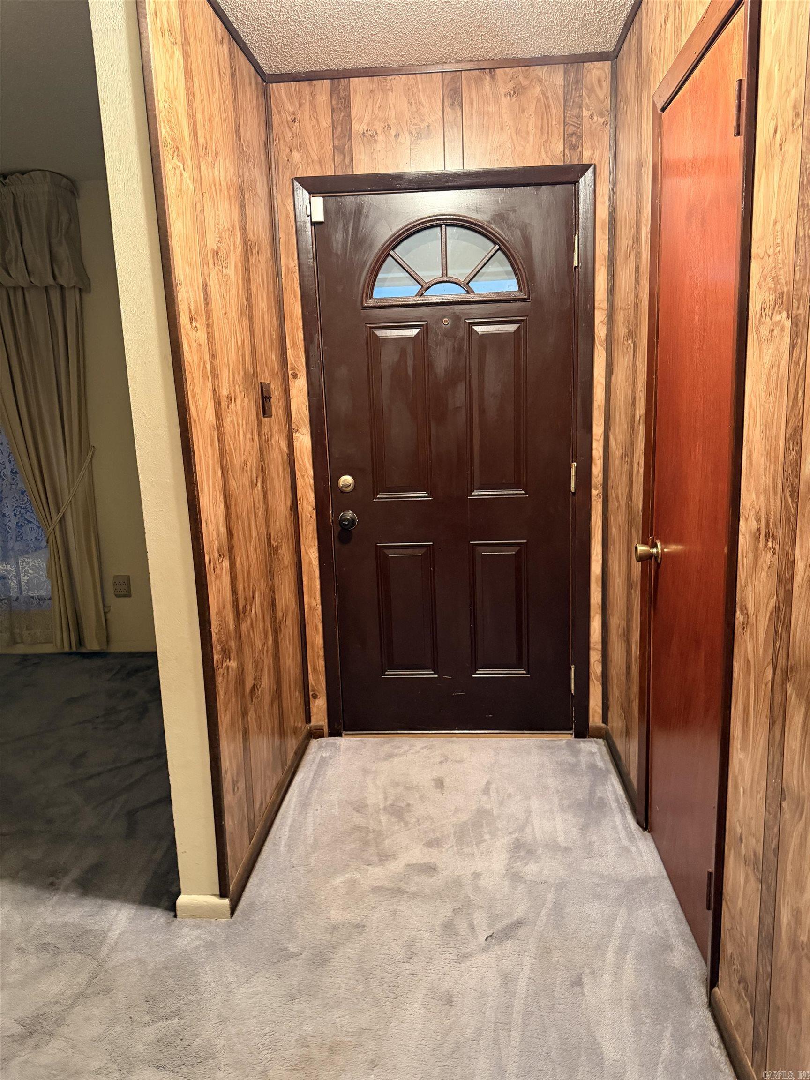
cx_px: 405
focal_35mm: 24
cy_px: 540
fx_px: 749
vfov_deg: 71.6
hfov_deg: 56.8
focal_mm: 6.76
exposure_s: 1/40
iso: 800
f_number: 1.78
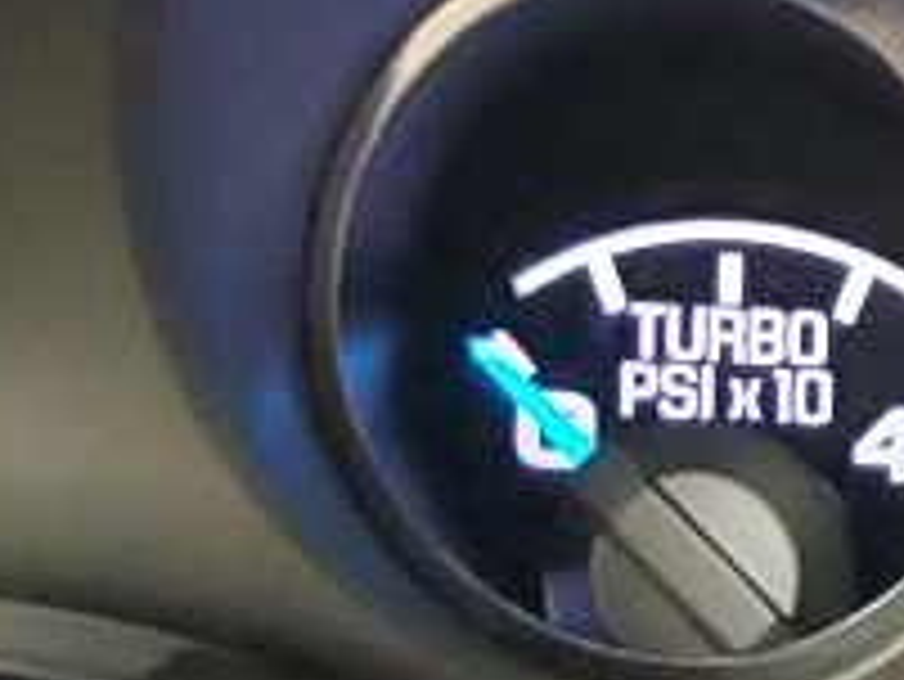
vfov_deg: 6.9
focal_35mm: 207
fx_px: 5409
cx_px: 1884
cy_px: 1437
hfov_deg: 8.9
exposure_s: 1/17
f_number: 1.5
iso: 317
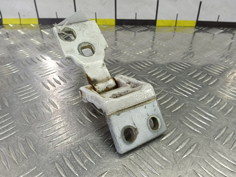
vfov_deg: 58.9
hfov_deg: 73.9
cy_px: 88
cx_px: 118
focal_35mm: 23
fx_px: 157
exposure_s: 1/50
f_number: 1.6
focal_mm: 4.11
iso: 111
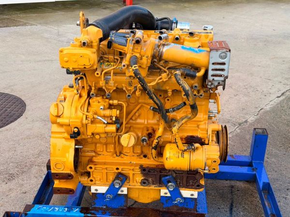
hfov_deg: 39.7
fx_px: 402
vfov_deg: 30.3
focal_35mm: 48
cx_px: 145
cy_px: 108
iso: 64
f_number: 1.78
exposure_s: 1/336
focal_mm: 6.76
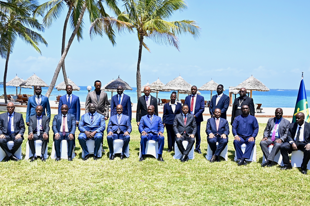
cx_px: 155
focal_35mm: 38
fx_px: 327
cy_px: 103
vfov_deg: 35.1
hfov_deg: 50.7
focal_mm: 25.5
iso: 1600
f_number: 4.5
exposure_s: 1/6400
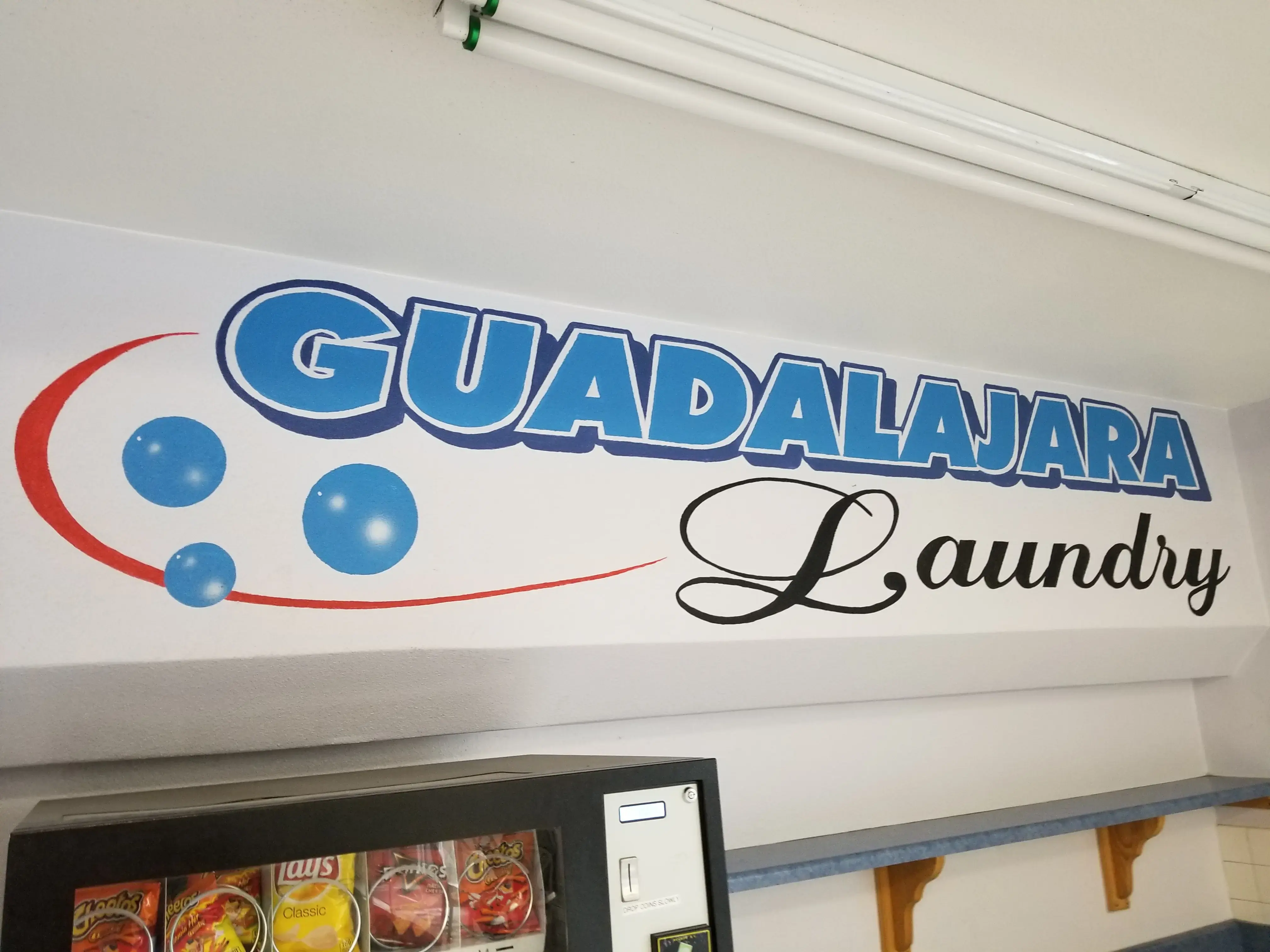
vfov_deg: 53.1
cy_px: 476
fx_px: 954
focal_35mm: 26
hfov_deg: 67.3
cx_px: 635
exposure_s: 1/30
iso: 160
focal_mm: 4.3
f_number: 1.7
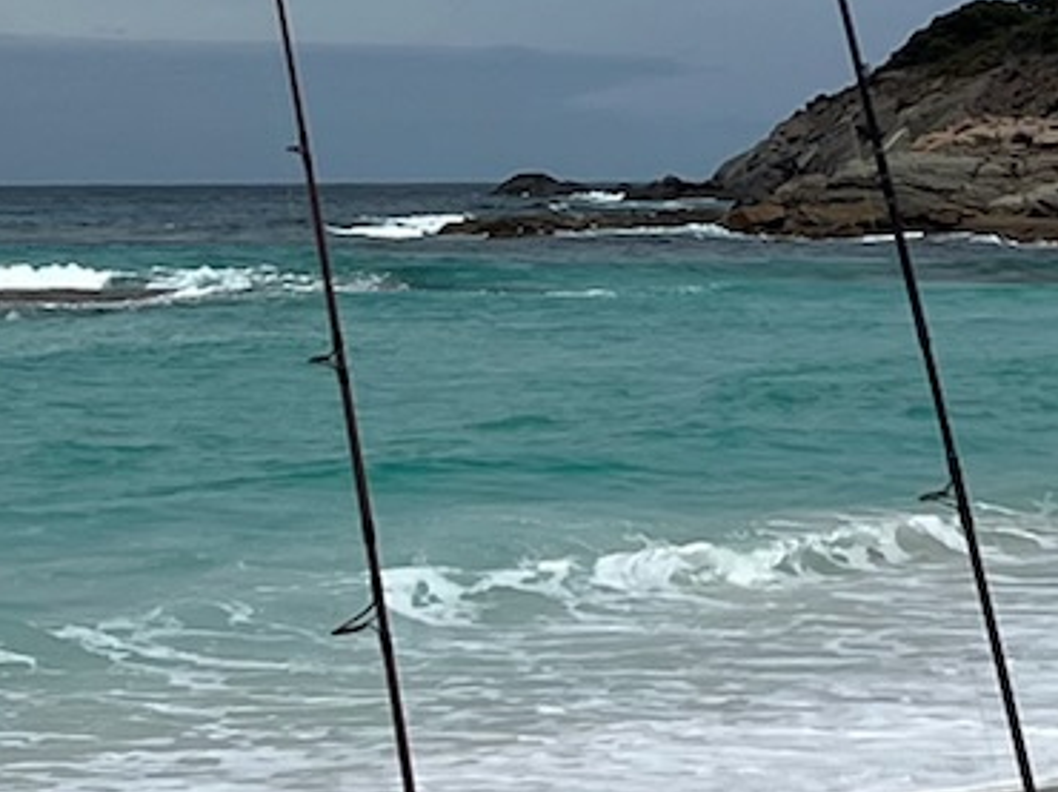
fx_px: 4398
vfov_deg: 10.2
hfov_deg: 13.7
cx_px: 792
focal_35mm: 144
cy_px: 63
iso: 40
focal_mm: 5.7
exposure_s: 1/16393
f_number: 1.5
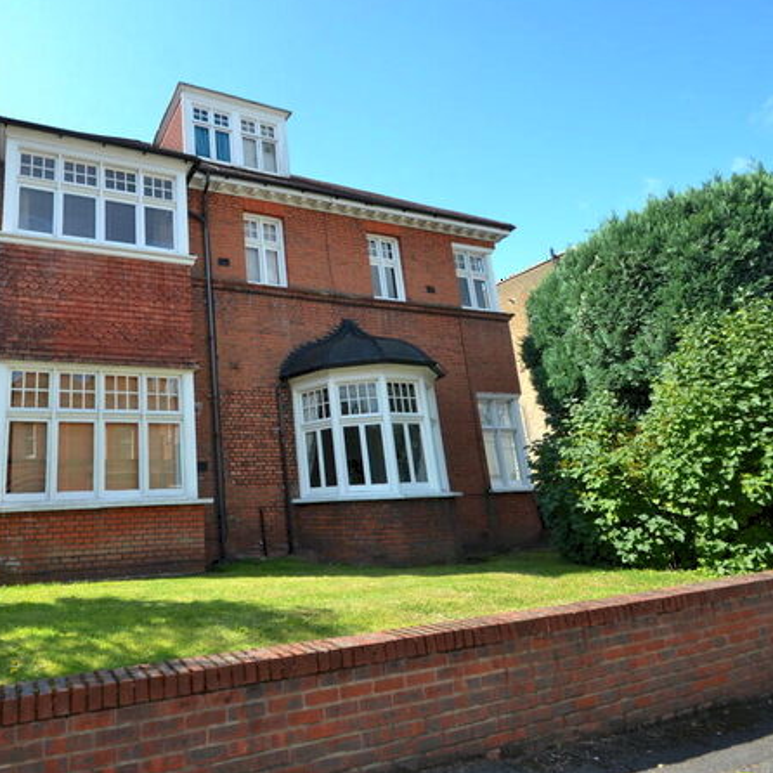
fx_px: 505
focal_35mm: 20
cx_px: 201
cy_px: 379
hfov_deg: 70.2
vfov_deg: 74.8
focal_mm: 10
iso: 100
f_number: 6.3
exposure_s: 1/160
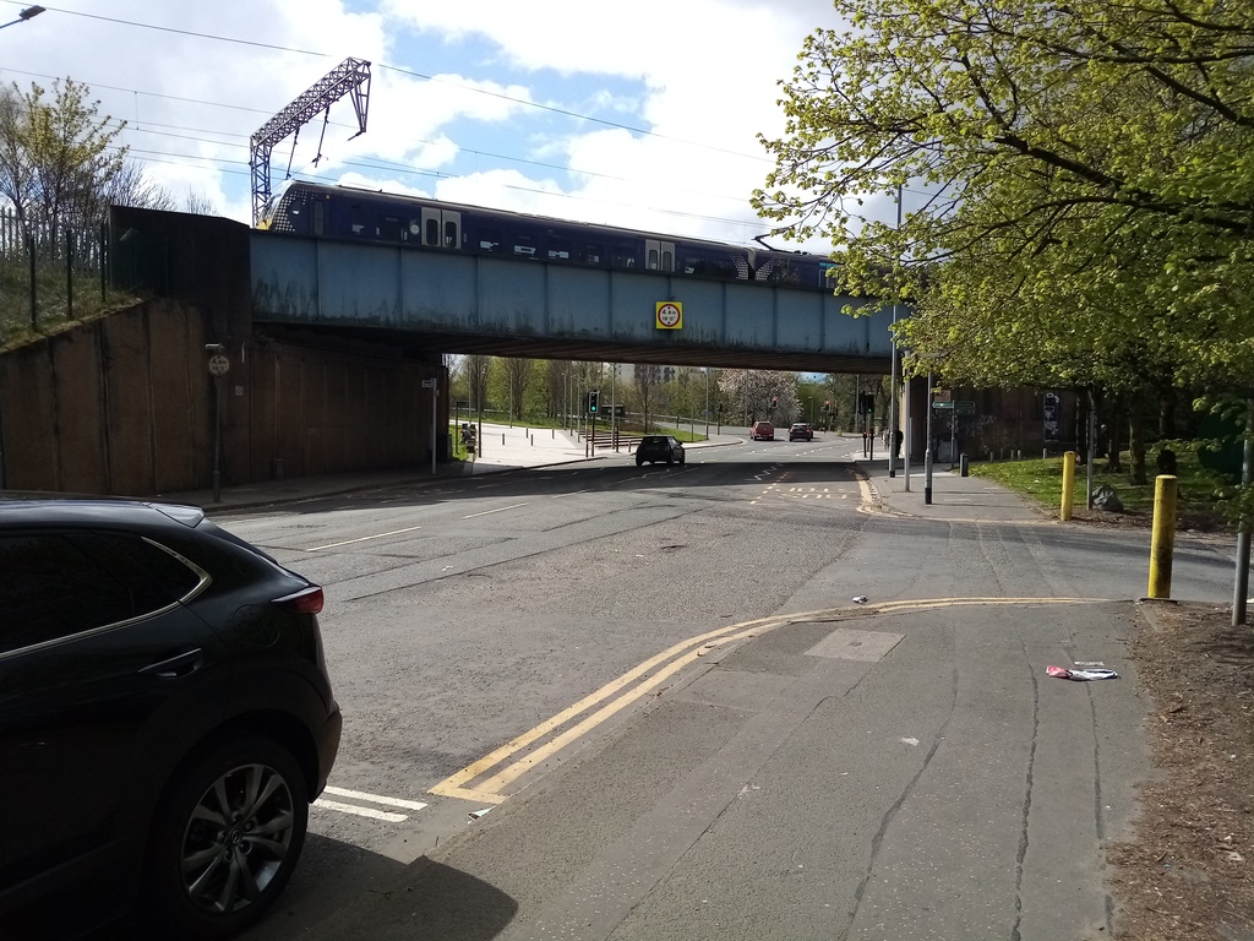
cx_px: 627
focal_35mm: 26
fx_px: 942
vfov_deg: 53.1
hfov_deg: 67.3
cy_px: 470
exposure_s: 1/1783
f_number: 1.8
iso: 106
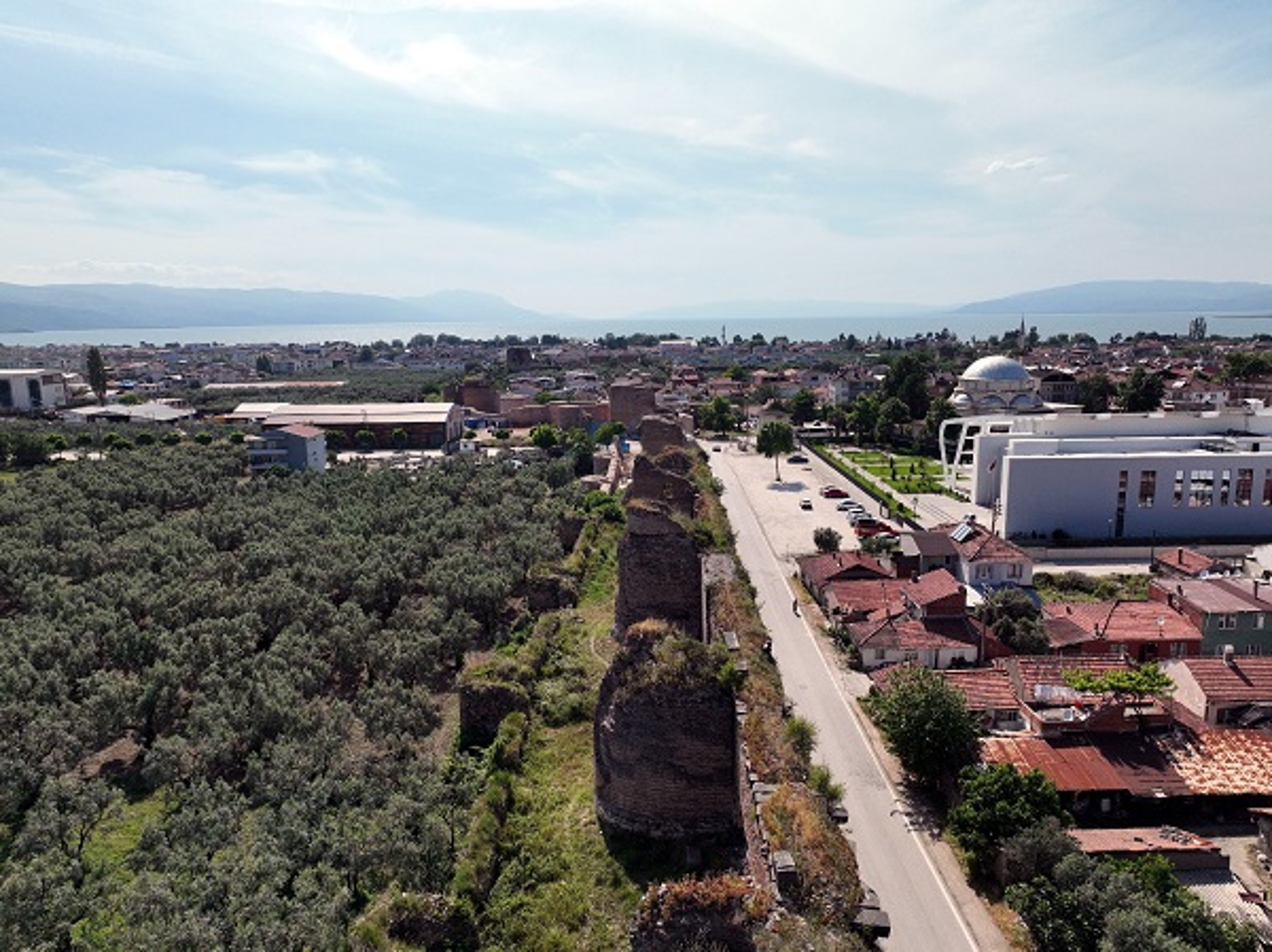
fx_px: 881
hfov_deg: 71.6
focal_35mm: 24
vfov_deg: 56.7
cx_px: 636
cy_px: 476
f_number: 2.8
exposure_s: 1/4000
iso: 200
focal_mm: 12.29
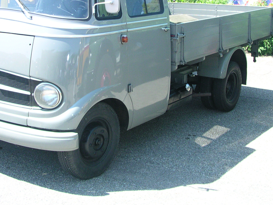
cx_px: 123
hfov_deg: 34.3
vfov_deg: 25.9
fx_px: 442
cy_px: 60
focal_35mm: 56
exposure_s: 1/367
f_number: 2.7
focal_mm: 5.6
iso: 141
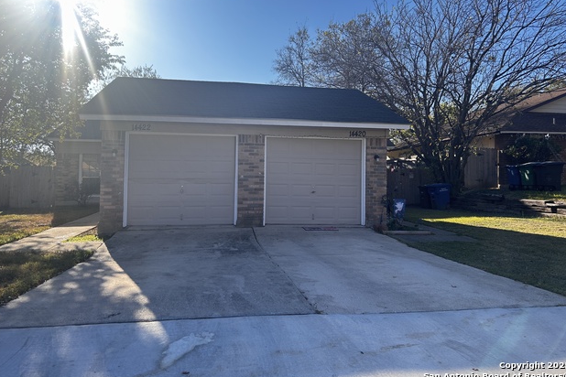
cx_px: 279
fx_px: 440
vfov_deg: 46.3
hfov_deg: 65.5
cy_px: 162
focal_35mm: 28
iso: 50
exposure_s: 1/1135
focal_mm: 5.7
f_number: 1.5
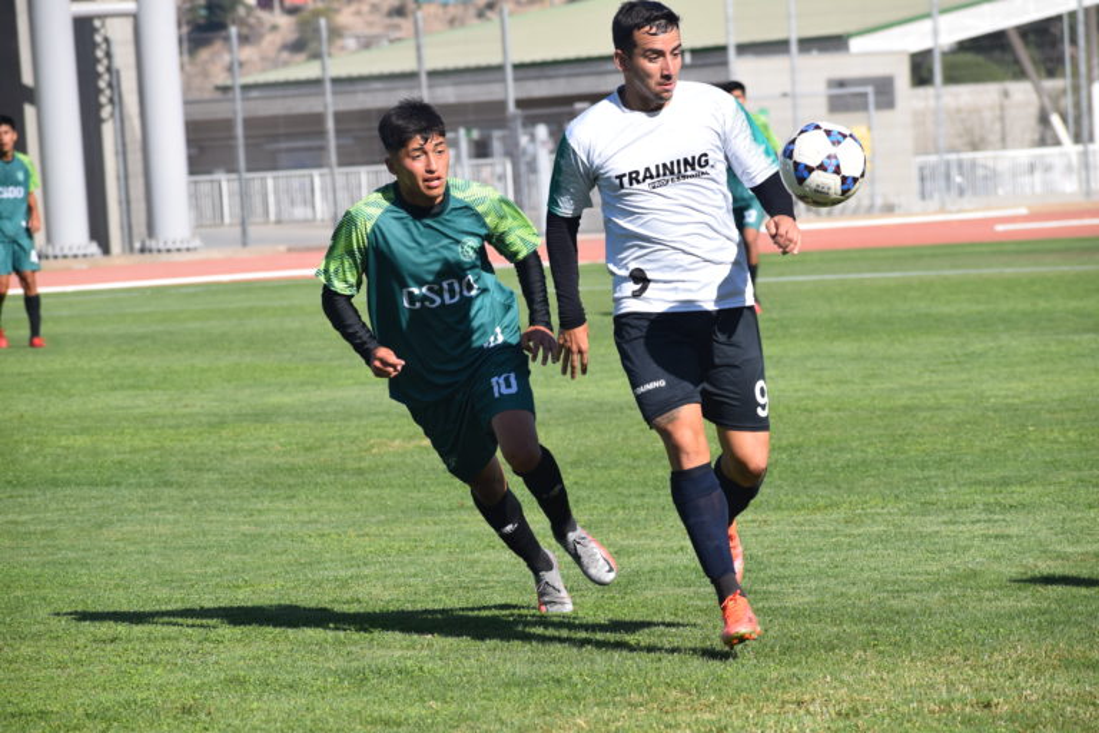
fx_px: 5724
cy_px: 366
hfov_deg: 11.0
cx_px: 550
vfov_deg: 7.3
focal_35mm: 188
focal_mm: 125
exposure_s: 1/1600
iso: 400
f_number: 7.1
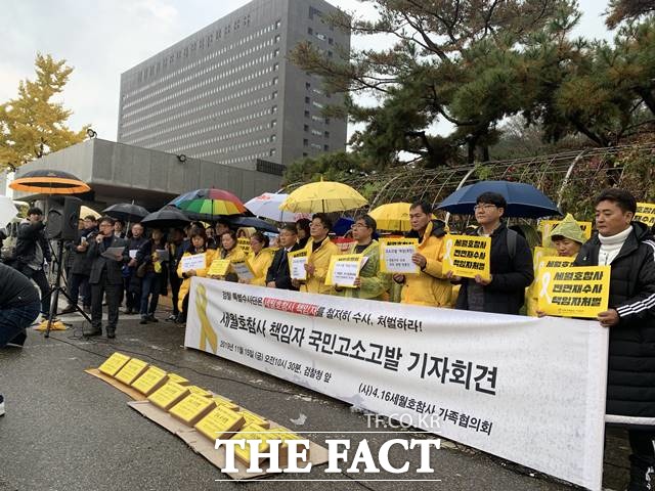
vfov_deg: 53.1
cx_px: 328
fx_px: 492
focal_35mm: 26
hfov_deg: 67.3
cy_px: 246
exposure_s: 1/422
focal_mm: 4.25
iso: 25
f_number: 1.8
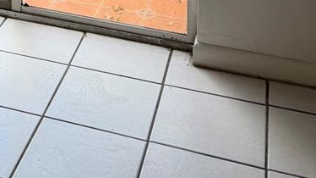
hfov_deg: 23.5
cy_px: -231
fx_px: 704
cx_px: -46
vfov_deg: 12.0
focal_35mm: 84
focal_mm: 6.76
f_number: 1.78
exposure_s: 1/161
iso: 64
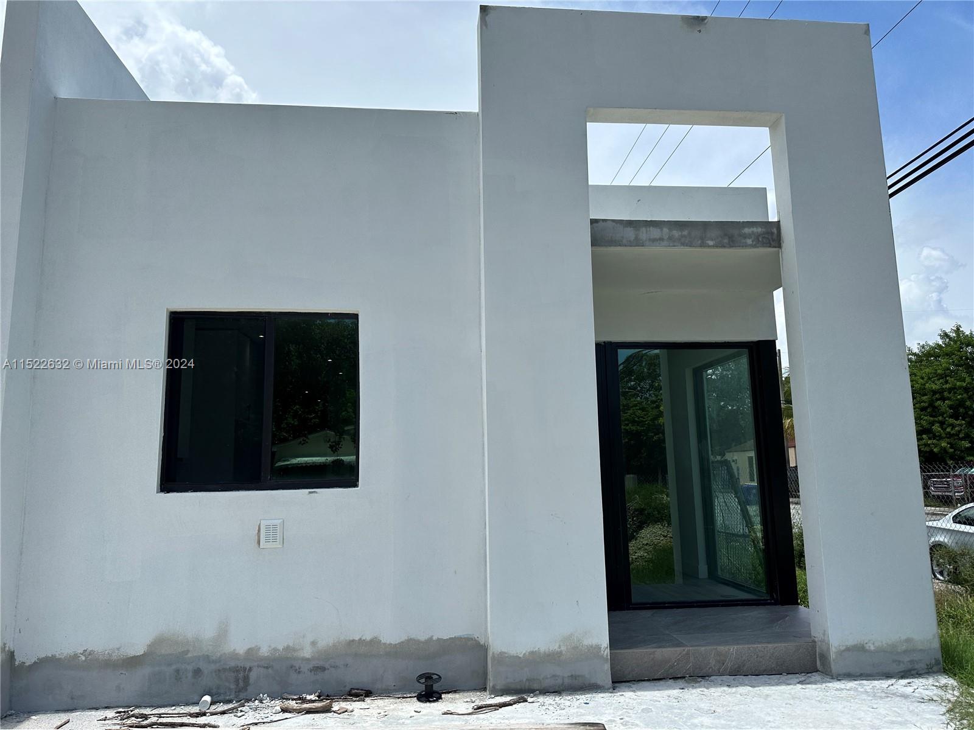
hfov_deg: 71.6
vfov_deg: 56.8
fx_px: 675
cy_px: 365
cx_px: 487
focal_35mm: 24
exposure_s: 1/6211
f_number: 1.78
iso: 80
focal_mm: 6.86
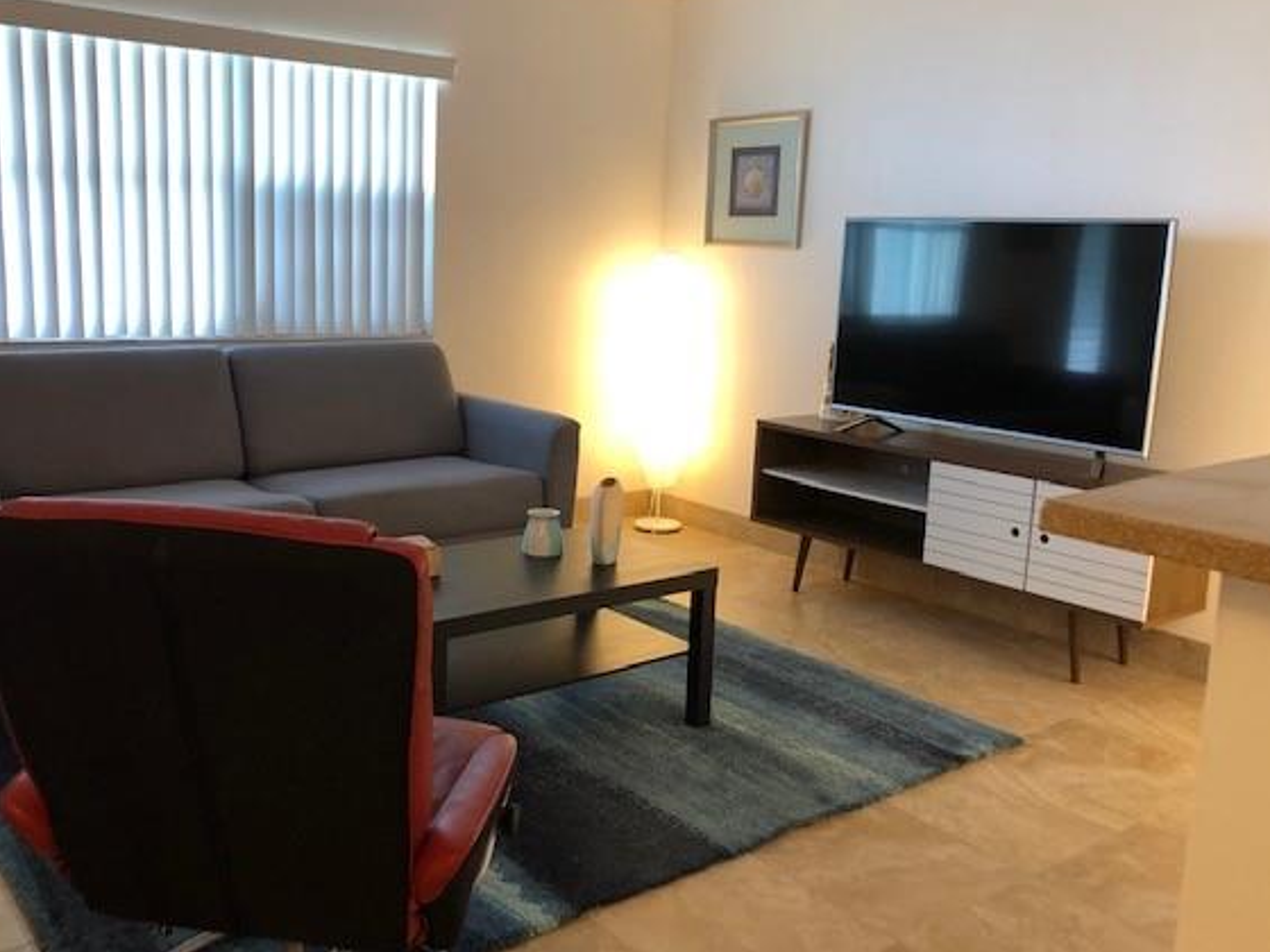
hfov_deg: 56.7
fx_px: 1174
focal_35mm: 32
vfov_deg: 44.2
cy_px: 483
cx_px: 578
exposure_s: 1/24
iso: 40
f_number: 1.8
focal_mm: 3.99
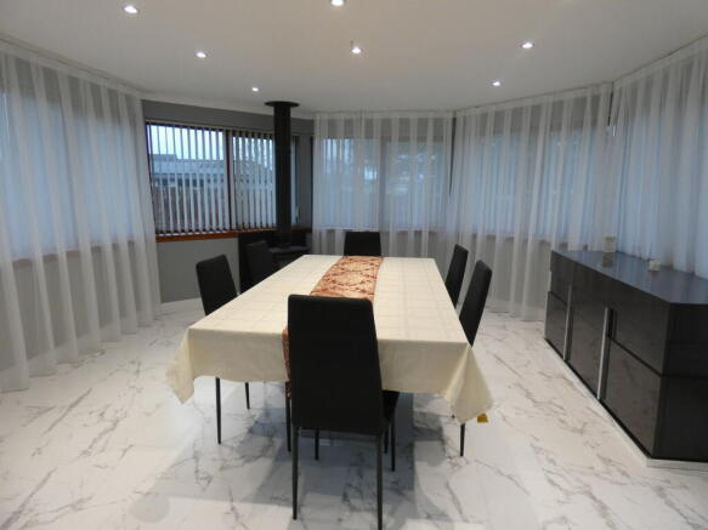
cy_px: 265
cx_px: 354
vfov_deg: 66.0
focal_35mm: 20
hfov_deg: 81.8
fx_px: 409
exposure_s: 1/60
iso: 250
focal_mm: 3.6
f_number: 2.8
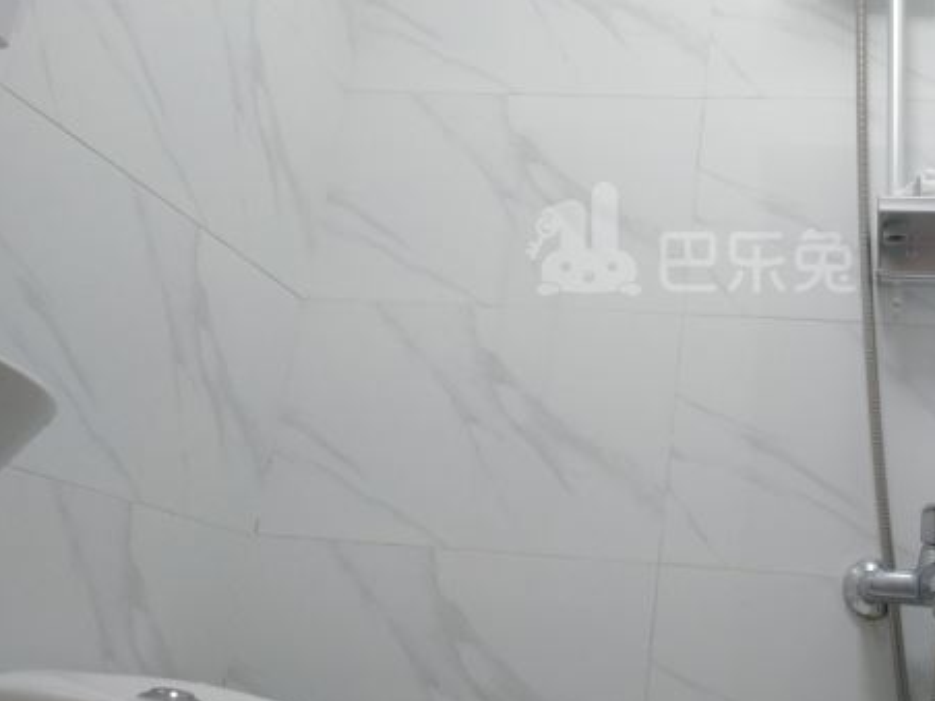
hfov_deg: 40.2
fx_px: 1242
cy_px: 240
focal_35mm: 46
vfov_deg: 31.3
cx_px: 691
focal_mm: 3.44
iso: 190
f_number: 2
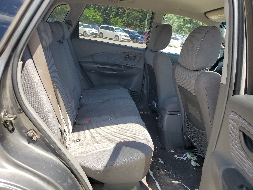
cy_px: 95
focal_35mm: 26
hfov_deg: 67.3
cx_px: 126
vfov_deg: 53.1
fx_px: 190
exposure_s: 1/714
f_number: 1.5
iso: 50
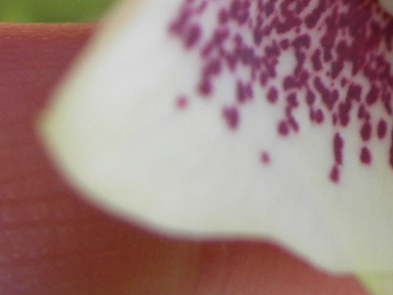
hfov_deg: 10.4
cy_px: -172
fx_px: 2043
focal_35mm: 180
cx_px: 693
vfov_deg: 8.1
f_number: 2.8
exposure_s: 1/26.3
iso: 50
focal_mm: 7.8
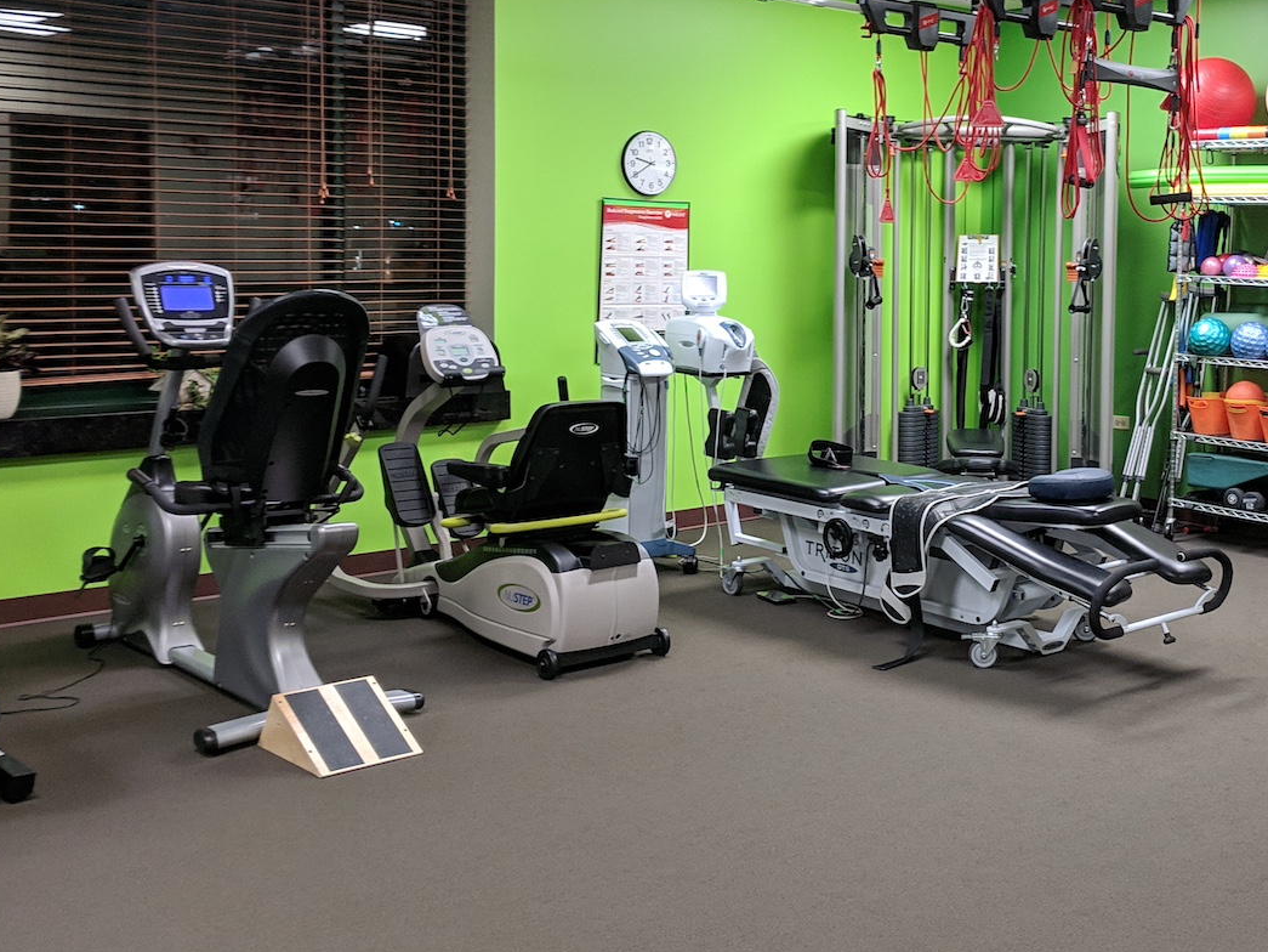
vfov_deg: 33.4
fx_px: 1575
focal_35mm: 43
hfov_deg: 43.0
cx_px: 880
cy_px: 353
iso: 245
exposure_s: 1/60
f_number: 2
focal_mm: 4.67
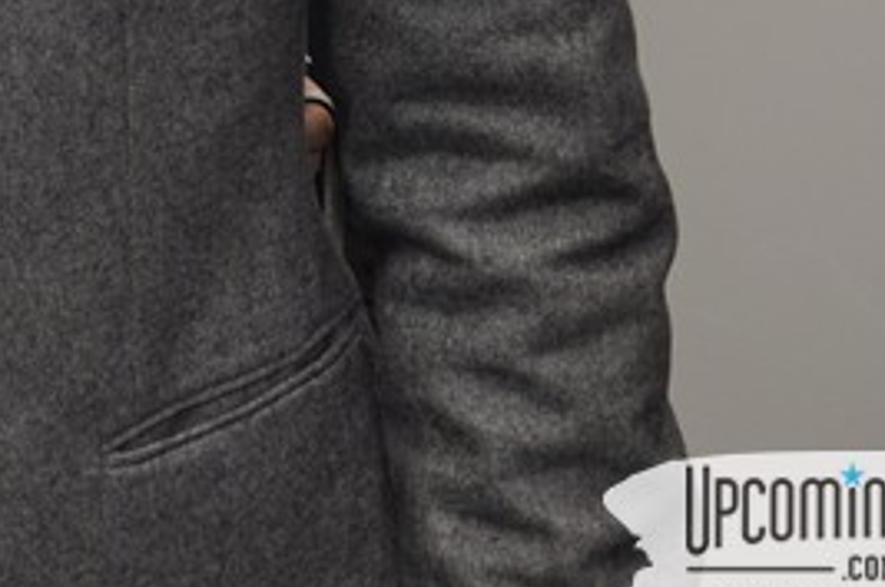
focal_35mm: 135
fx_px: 3313
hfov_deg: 14.1
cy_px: -471
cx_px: -494
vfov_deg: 9.6
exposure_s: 1/60
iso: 400
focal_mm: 24
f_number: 5
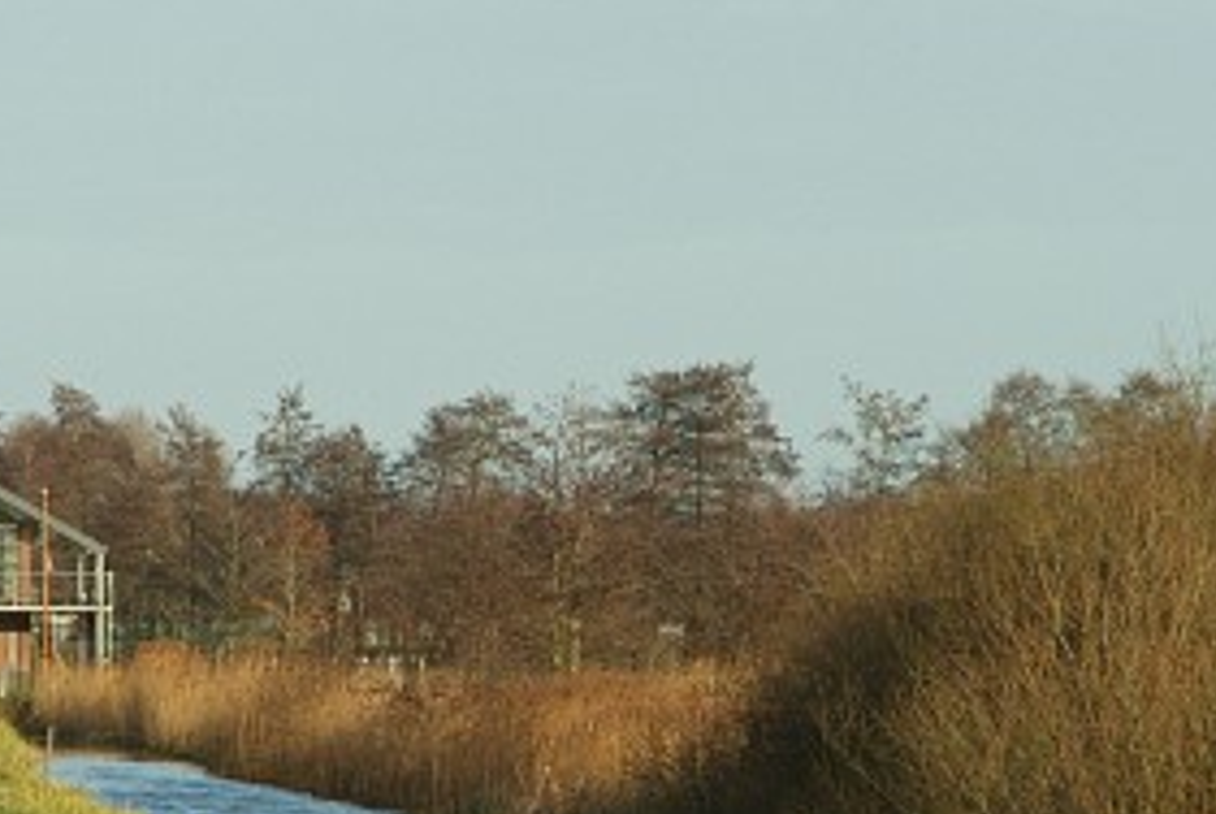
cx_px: 420
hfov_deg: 6.3
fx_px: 10989
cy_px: 556
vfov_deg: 4.2
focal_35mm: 325
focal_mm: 135
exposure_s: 1/500
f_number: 8
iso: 400
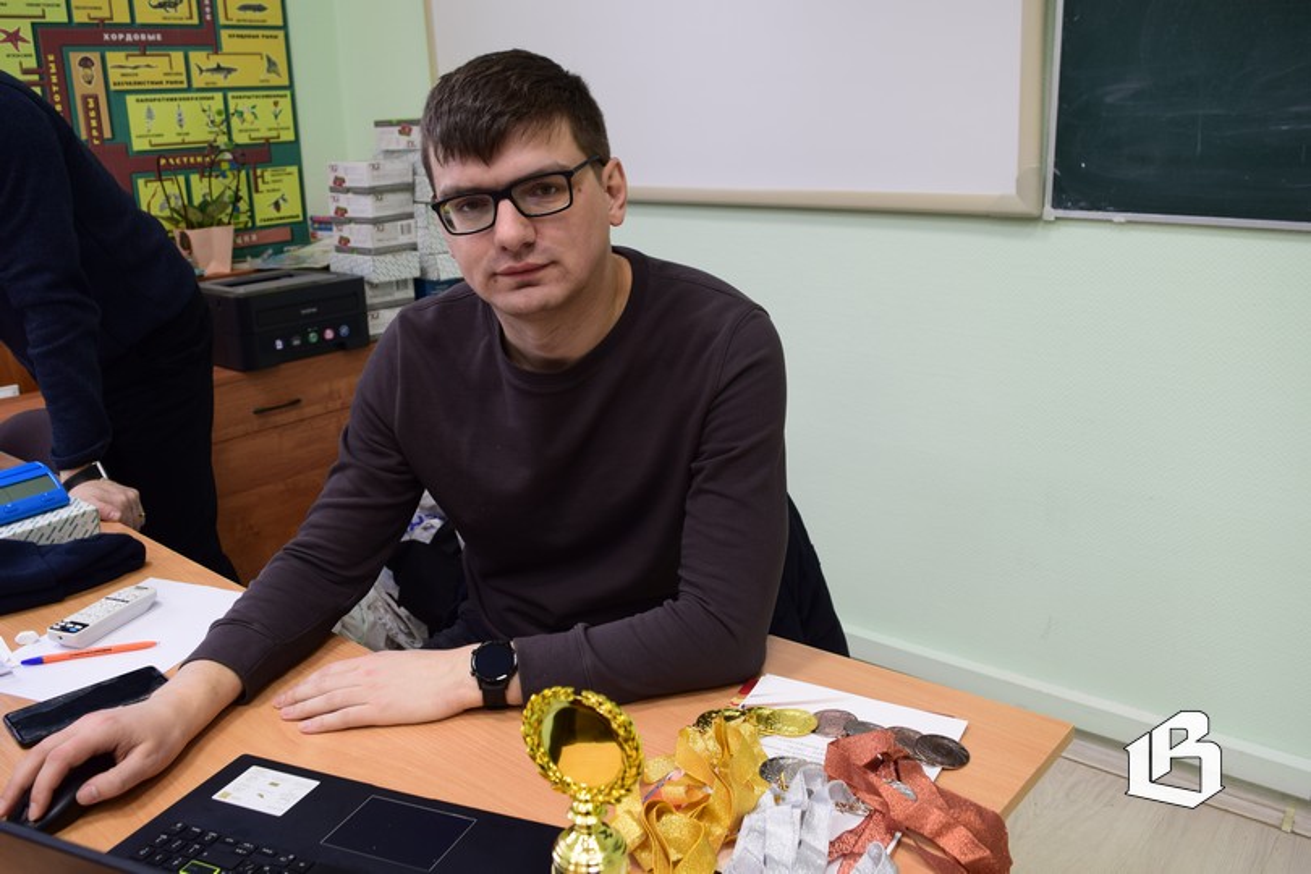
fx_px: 1092
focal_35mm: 30
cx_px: 656
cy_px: 437
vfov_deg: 43.6
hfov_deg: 61.9
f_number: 7.1
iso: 400
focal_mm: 20
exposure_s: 1/25
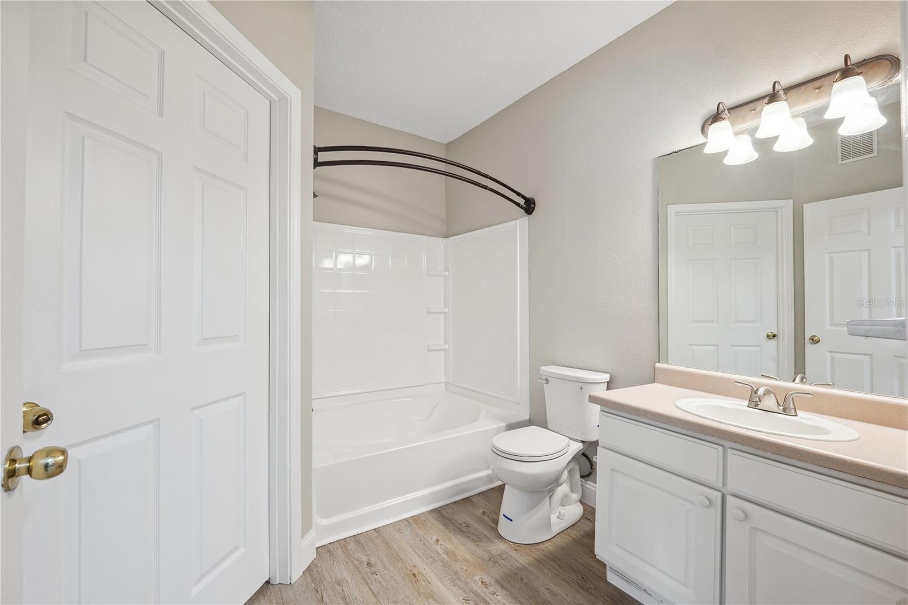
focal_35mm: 14
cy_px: 302
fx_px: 353
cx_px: 454
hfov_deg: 104.3
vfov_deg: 81.2
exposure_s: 1/10
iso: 400
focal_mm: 14
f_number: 8
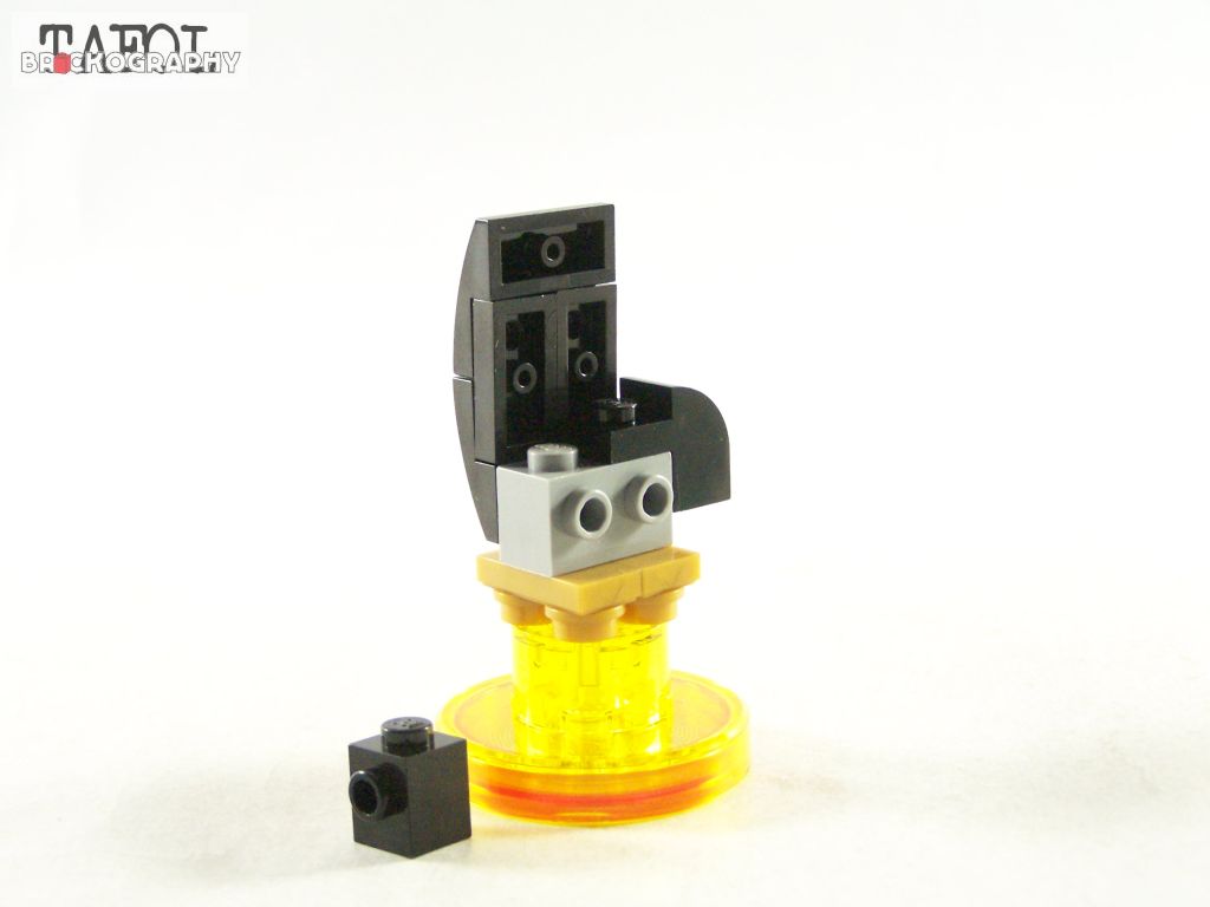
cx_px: 605
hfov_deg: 30.3
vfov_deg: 22.9
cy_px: 454
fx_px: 2237
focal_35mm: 64
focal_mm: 10.7
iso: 400
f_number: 3.2
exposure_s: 1/60
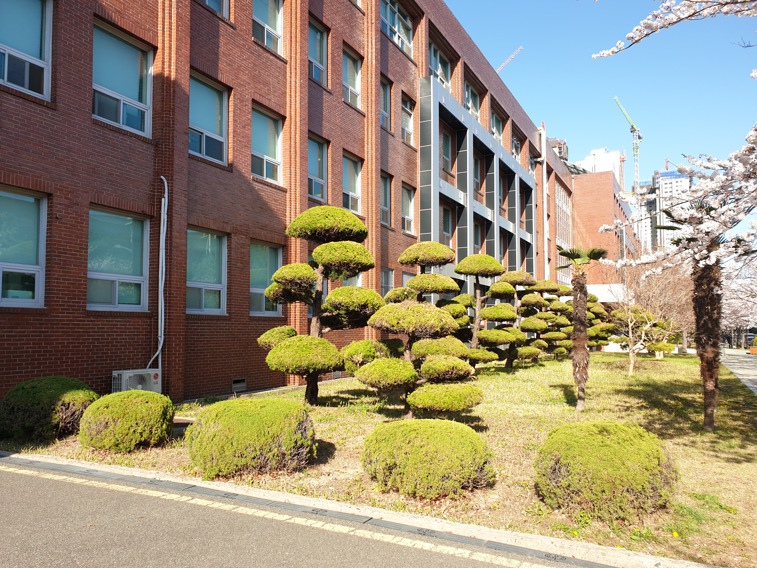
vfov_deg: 53.1
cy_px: 284
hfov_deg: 67.3
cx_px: 378
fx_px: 569
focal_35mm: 26
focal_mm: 4.3
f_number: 2.4
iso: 50
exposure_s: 1/582
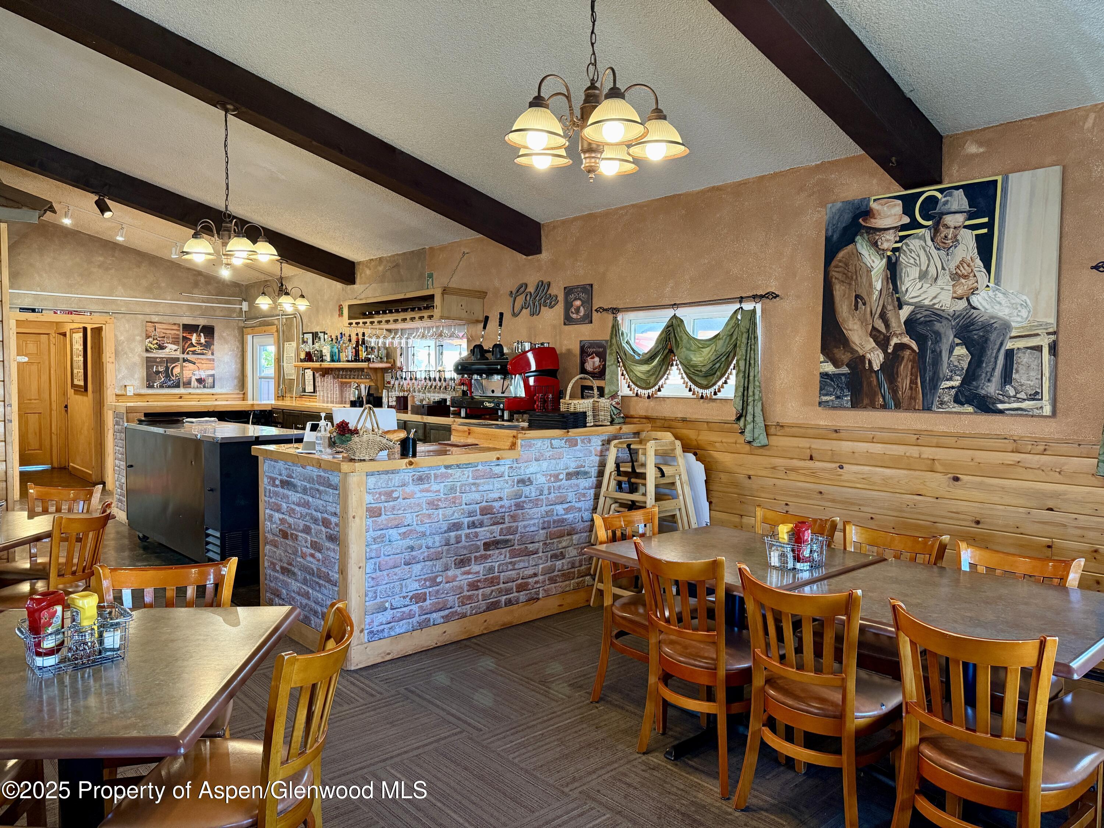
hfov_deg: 71.6
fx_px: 765
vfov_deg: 56.8
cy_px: 414
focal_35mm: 24
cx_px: 552
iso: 400
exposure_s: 1/60
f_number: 1.78
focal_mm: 6.76
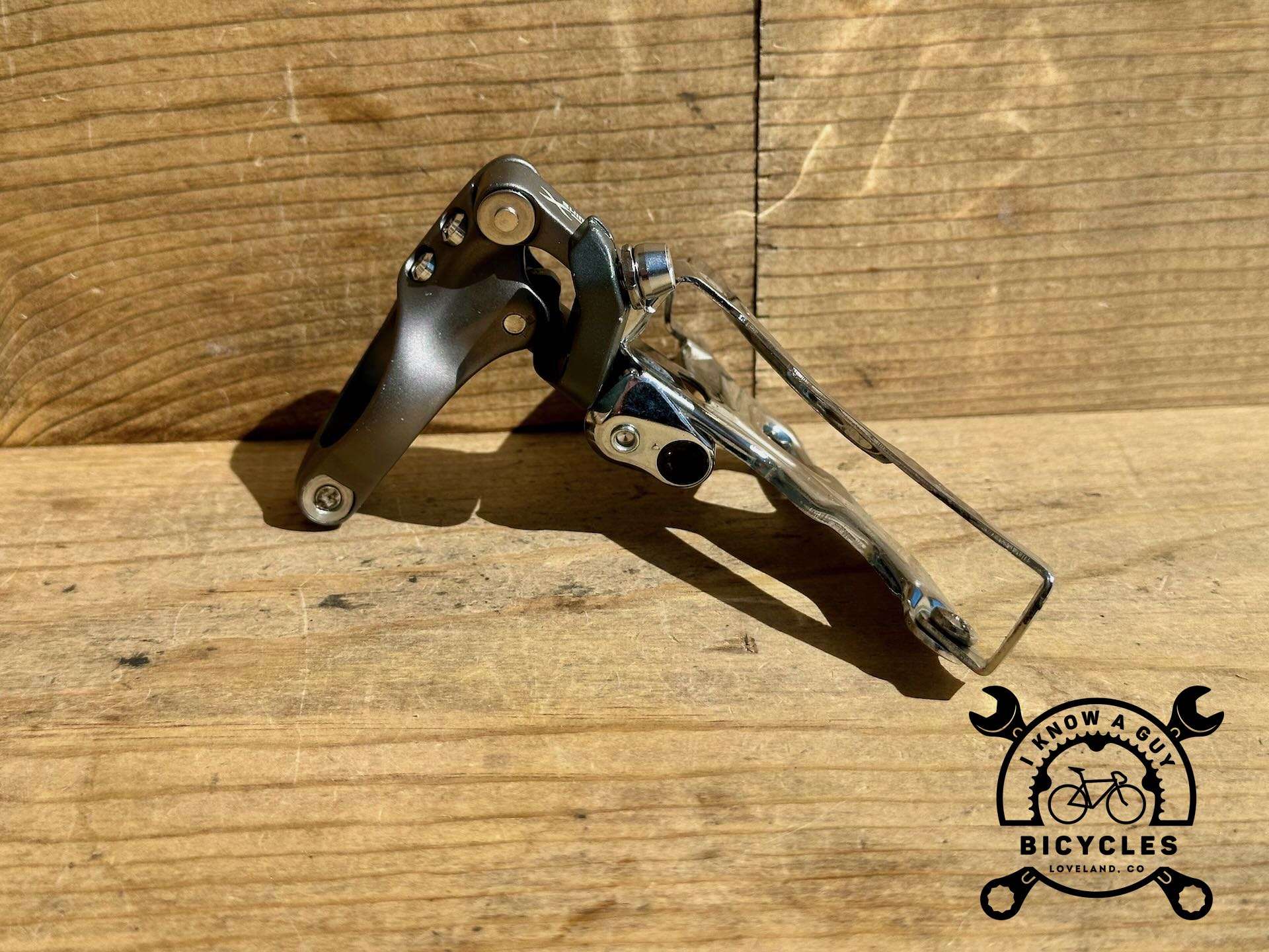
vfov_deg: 30.3
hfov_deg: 39.7
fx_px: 1760
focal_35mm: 48
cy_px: 476
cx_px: 634
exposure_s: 1/5000
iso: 64
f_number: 1.78
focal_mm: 6.86
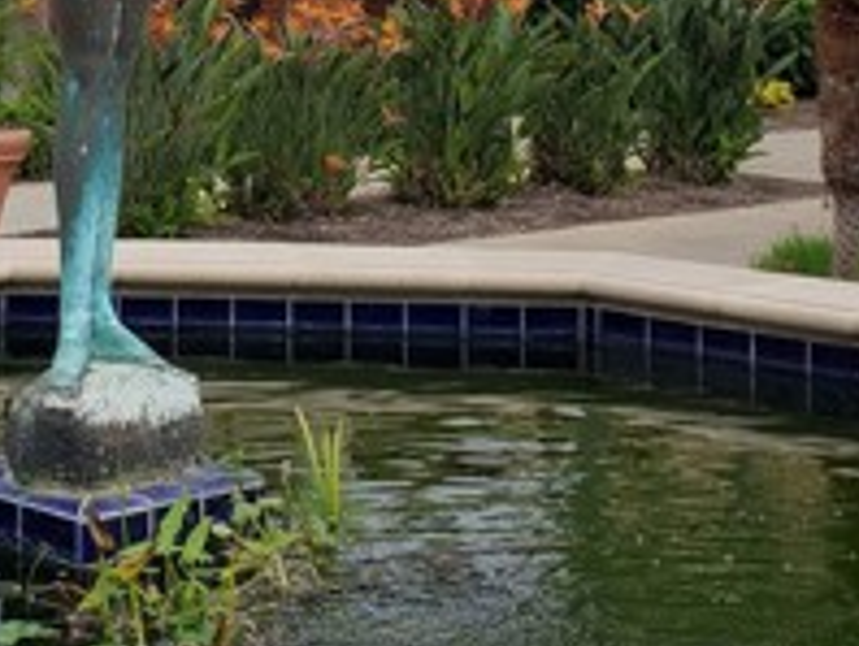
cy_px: -143
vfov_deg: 16.8
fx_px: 2087
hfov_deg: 22.7
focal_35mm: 84
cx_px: 104
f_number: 2.4
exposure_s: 1/1192
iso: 50
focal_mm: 4.3
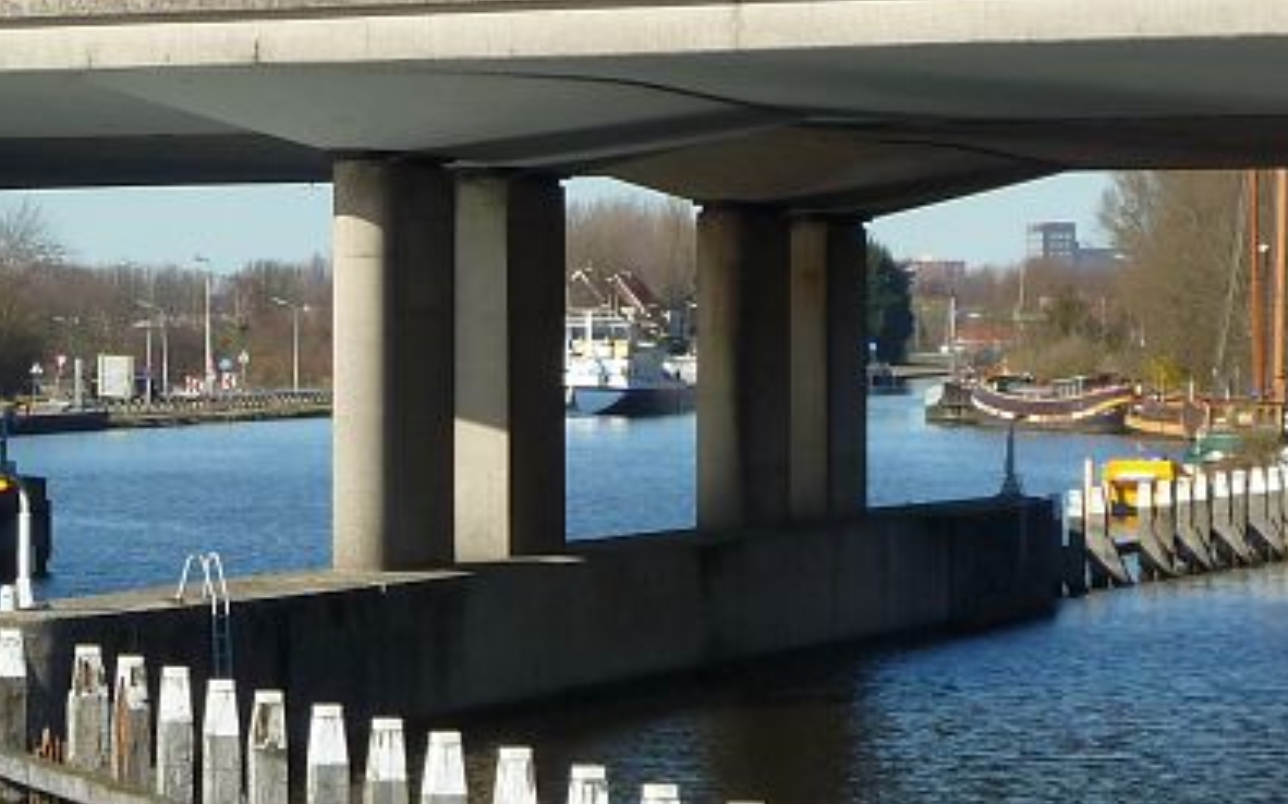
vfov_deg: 6.1
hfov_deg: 9.8
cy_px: 389
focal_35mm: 215
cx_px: 461
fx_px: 7545
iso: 80
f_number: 4.2
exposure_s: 1/400
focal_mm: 12.8
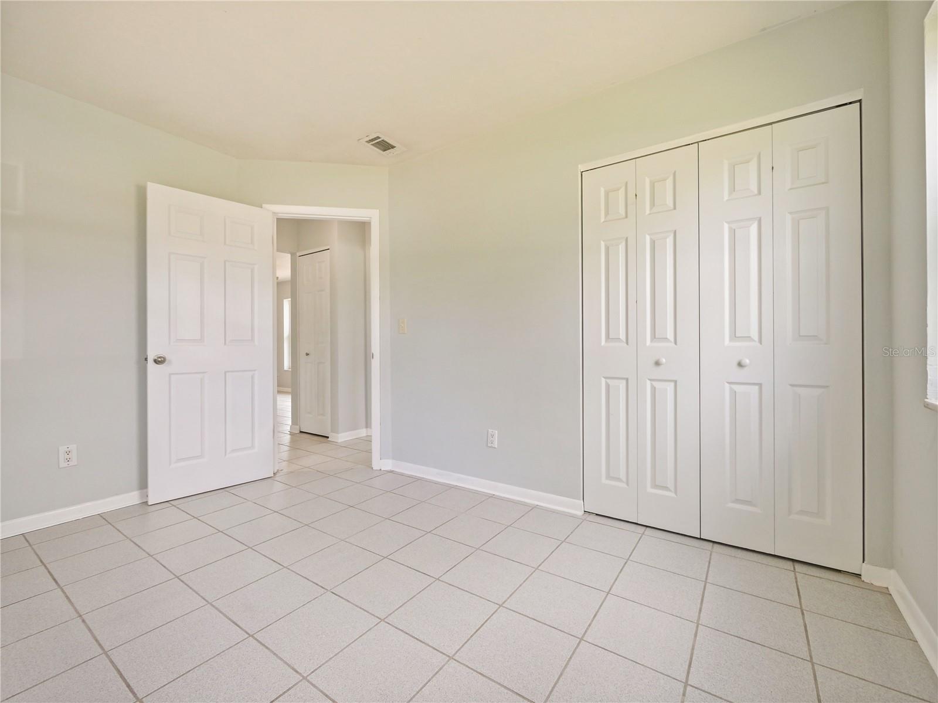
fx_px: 379
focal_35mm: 14
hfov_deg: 102.1
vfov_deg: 85.6
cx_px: 469
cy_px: 352
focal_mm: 7
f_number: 4
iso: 500
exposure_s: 1/60
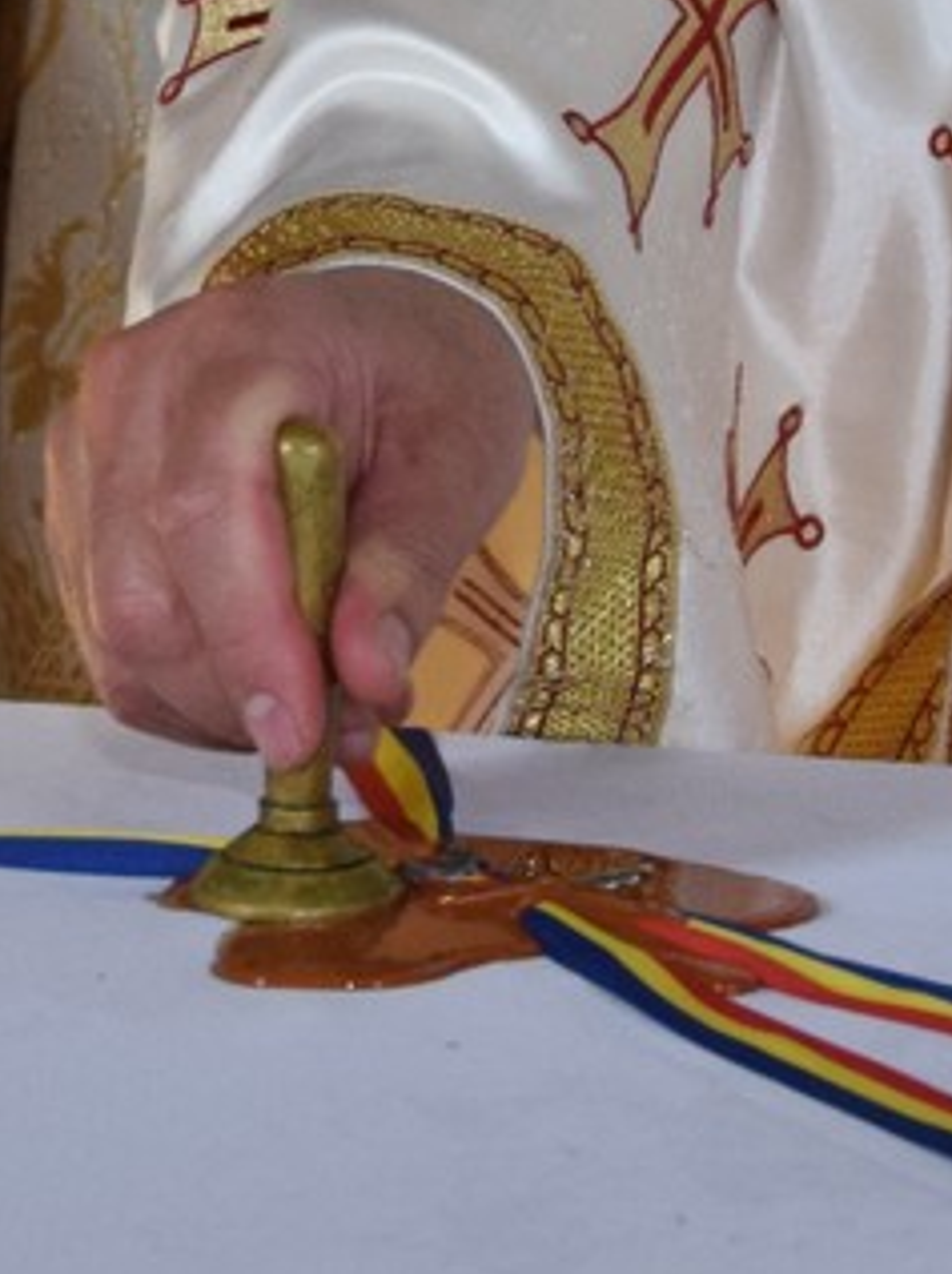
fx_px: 10251
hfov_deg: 5.3
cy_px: -739
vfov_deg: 7.0
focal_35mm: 279
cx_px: 562
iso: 500
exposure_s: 1/80
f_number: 5
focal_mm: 32
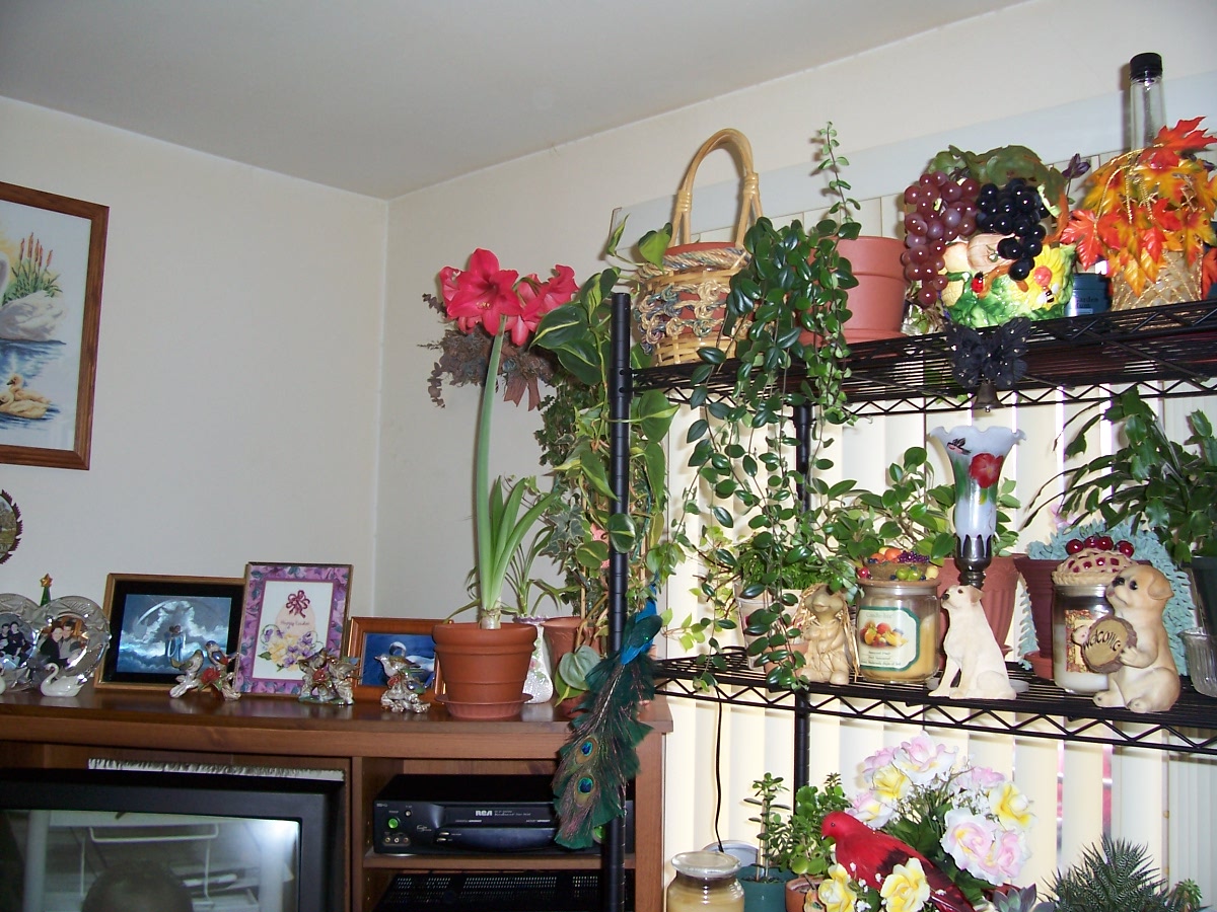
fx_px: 1195
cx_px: 608
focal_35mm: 34
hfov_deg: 54.0
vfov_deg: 41.8
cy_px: 456
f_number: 2.7
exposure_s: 1/60
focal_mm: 5.6
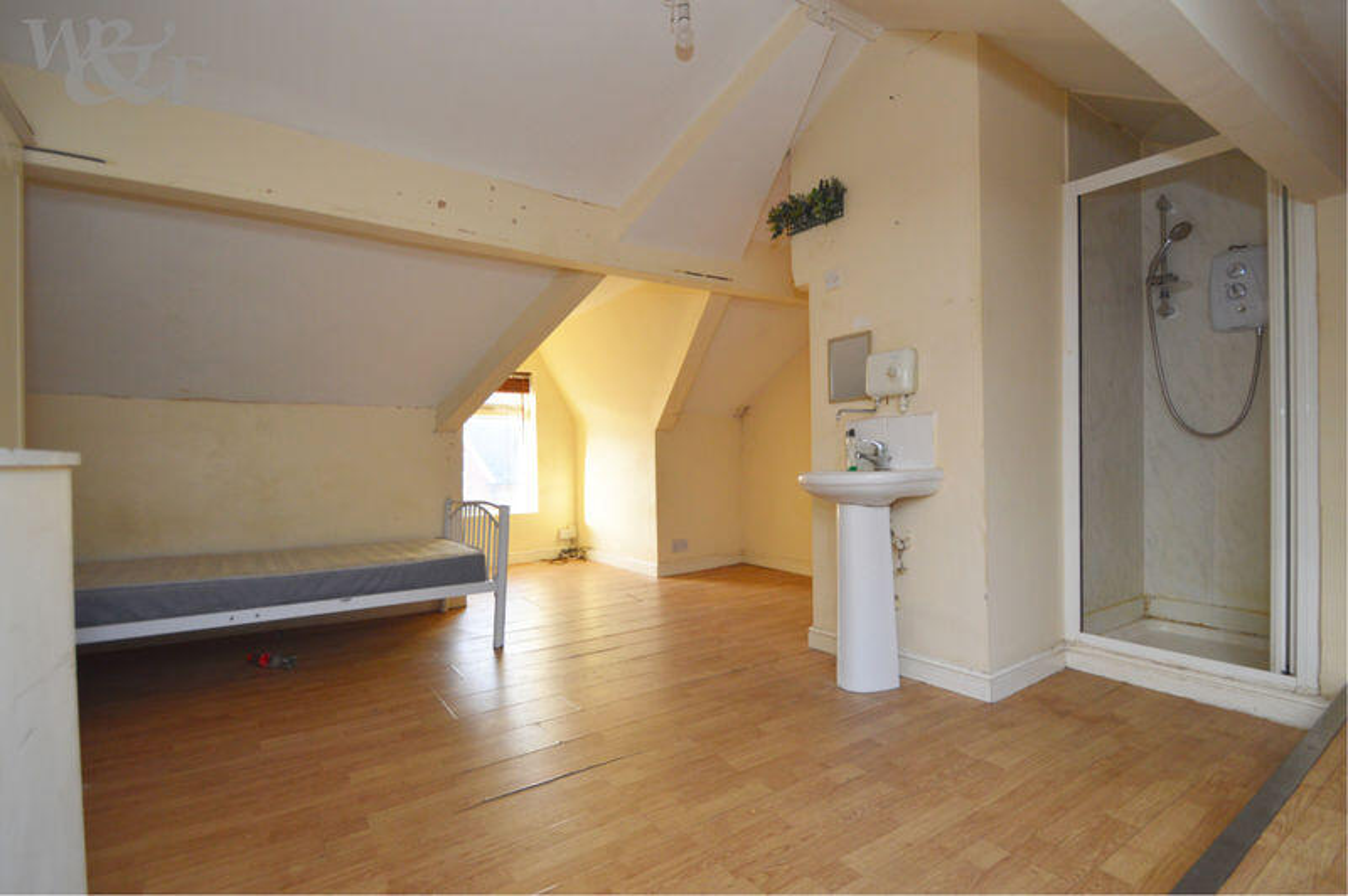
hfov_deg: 100.4
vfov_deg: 77.2
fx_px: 561
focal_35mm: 15
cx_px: 674
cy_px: 448
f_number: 4
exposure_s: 1/60
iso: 400
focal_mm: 10
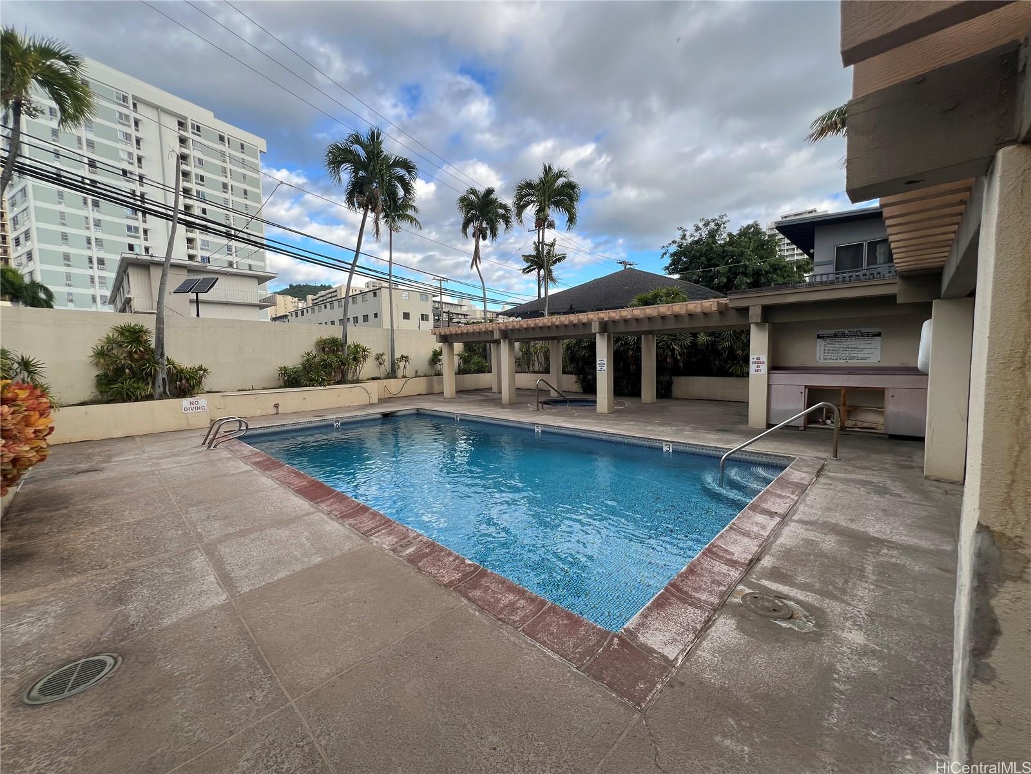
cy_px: 387
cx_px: 516
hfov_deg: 106.2
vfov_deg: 89.9
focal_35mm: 13
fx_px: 387
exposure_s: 1/426
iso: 32
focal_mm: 1.57
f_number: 1.8
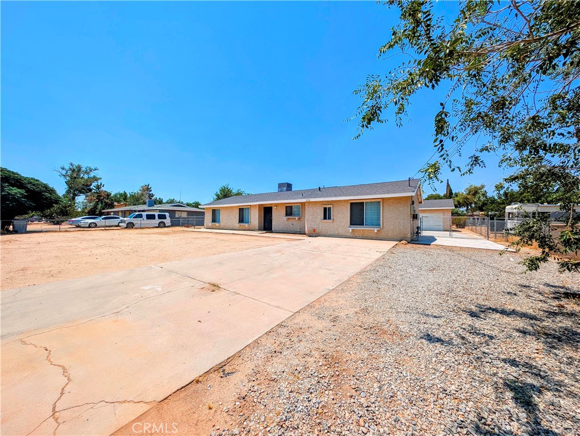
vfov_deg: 94.6
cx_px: 290
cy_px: 218
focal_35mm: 12
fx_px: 201
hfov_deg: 110.5
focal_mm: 2.23
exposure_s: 1/2179
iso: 44
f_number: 1.95
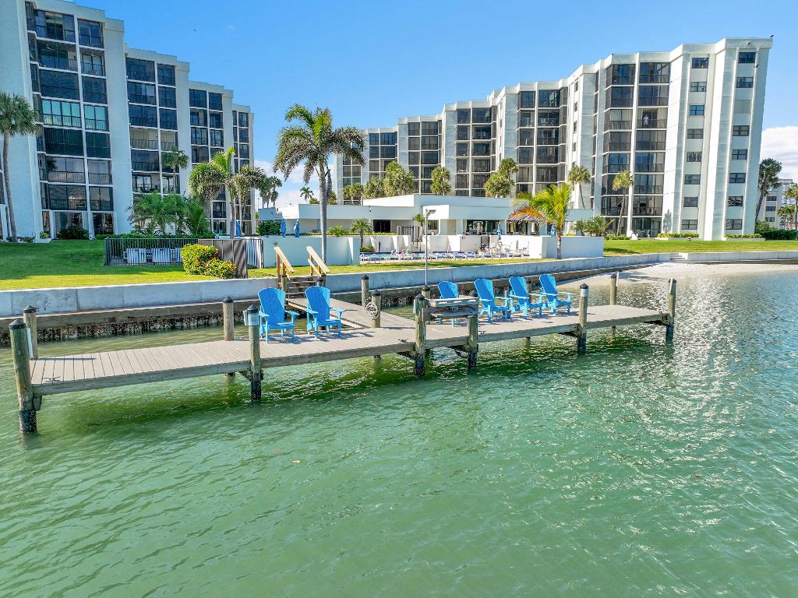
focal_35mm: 24
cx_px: 399
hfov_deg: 71.6
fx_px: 553
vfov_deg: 56.8
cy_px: 299
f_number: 2.8
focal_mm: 12.29
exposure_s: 1/2000
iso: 200
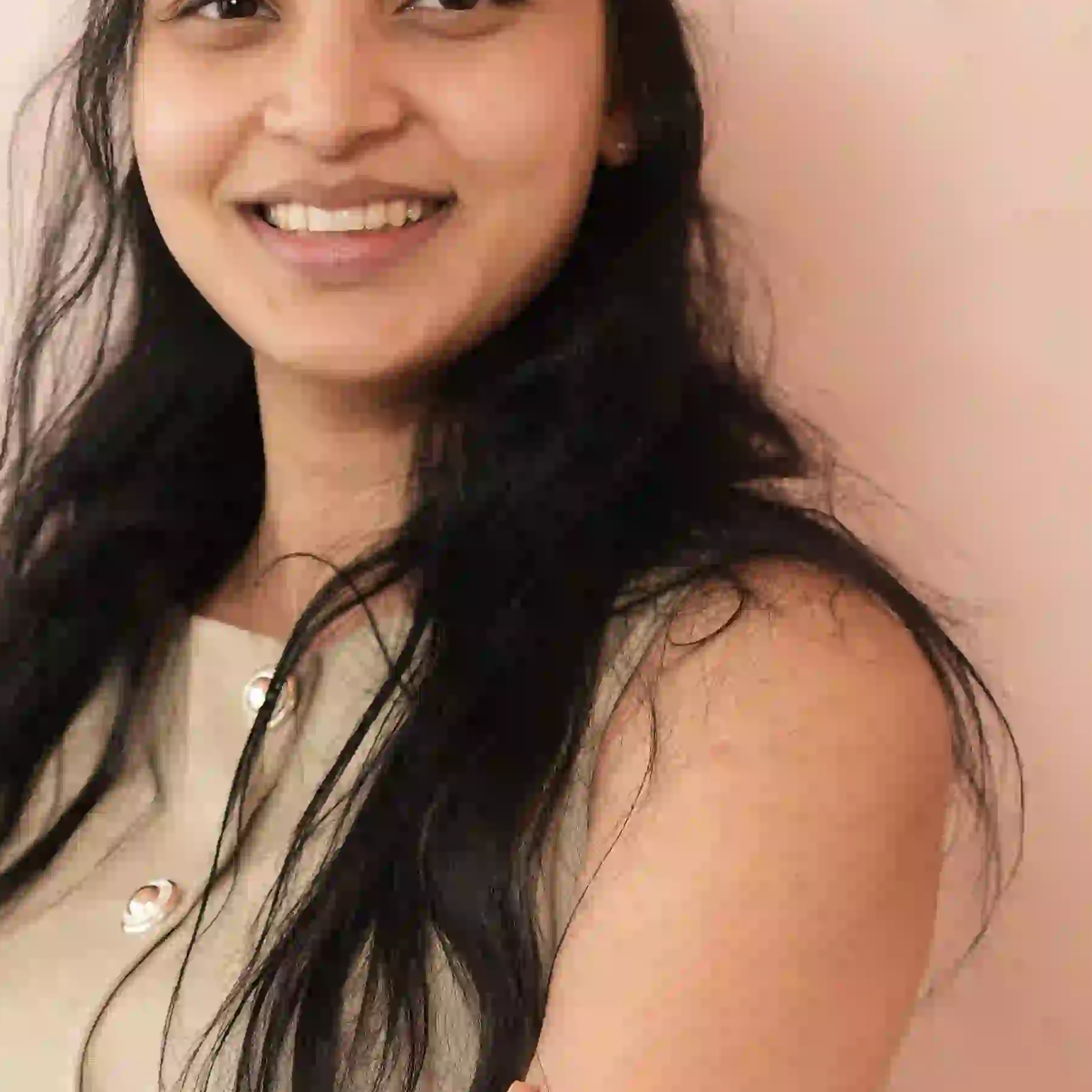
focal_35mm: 166
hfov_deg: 10.5
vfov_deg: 10.5
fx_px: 5925
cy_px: 871
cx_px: 350
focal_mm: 50
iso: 1000
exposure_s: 1/320
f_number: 2.2
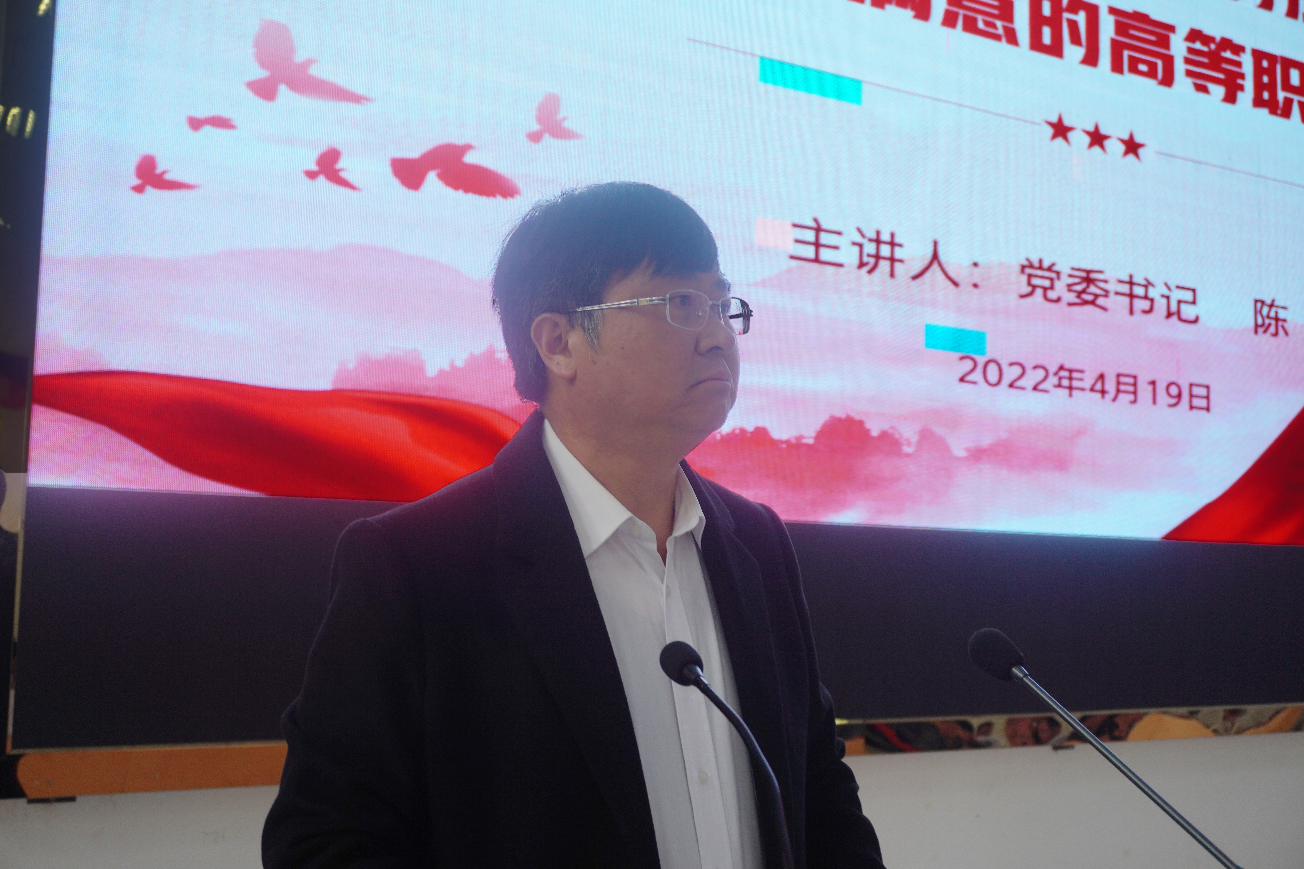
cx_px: 652
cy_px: 434
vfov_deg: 33.0
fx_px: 1467
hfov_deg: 47.9
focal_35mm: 40
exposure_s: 1/60
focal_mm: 27
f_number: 4.5
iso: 160
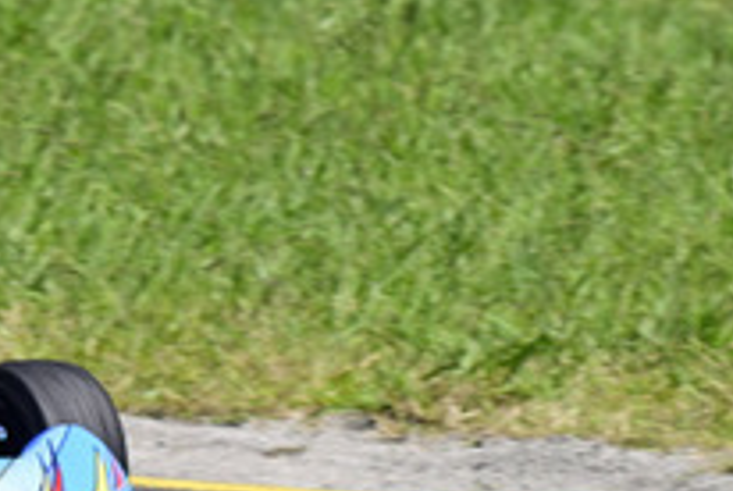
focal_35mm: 1473
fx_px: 30034
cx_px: -633
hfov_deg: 1.4
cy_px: 36
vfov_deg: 0.9
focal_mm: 380
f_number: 11
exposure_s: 1/640
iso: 500
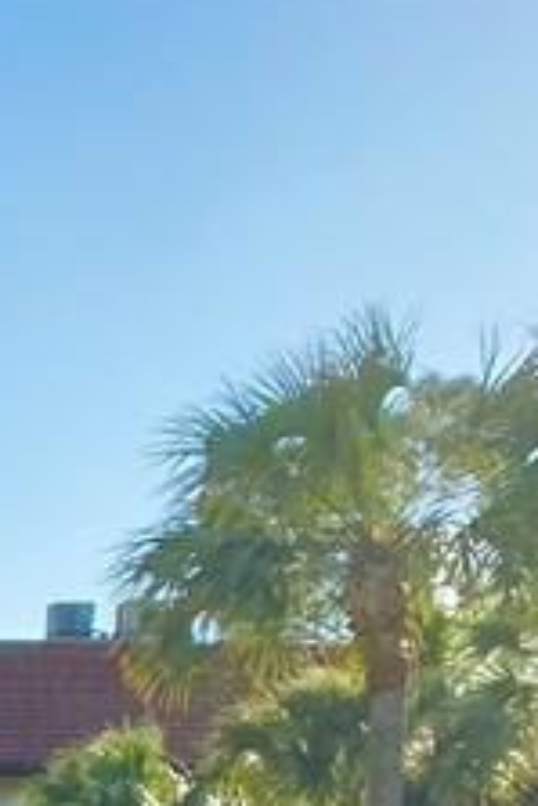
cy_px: 1131
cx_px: -964
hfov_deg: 9.3
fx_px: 2775
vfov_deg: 15.5
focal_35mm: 124
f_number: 1.8
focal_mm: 4.25
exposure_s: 1/2890
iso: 32
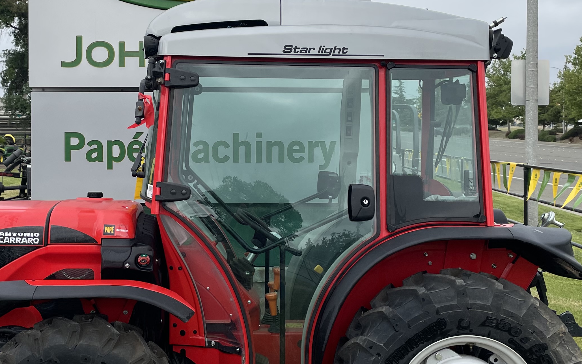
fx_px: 856
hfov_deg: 37.5
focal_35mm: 54
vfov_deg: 23.9
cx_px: 248
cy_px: 140
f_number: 1.6
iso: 32
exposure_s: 1/2681
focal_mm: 4.2
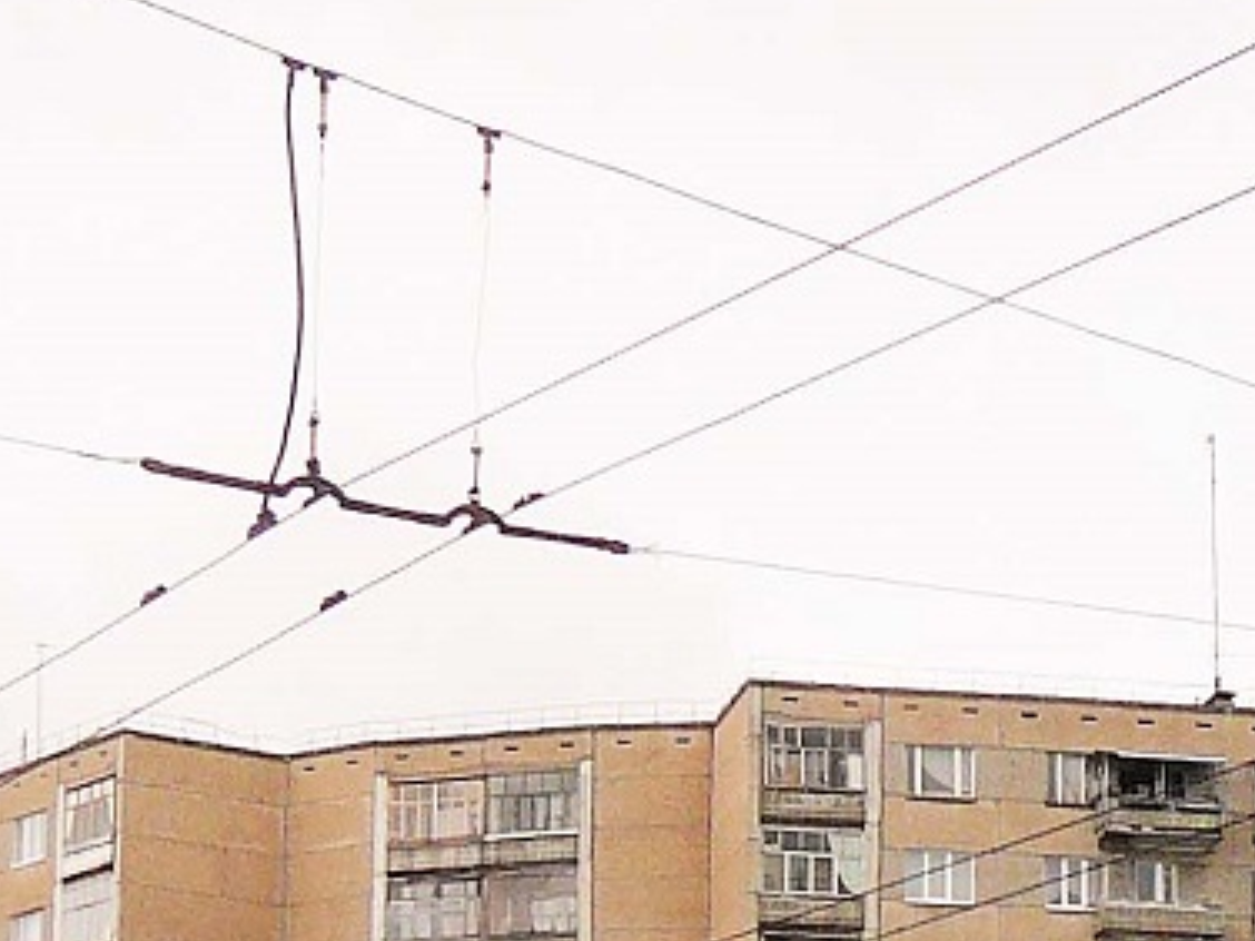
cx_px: 1192
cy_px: 1190
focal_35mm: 124
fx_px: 4496
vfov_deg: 11.7
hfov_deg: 15.7
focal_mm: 5.2
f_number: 2.8
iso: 100
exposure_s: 1/1000
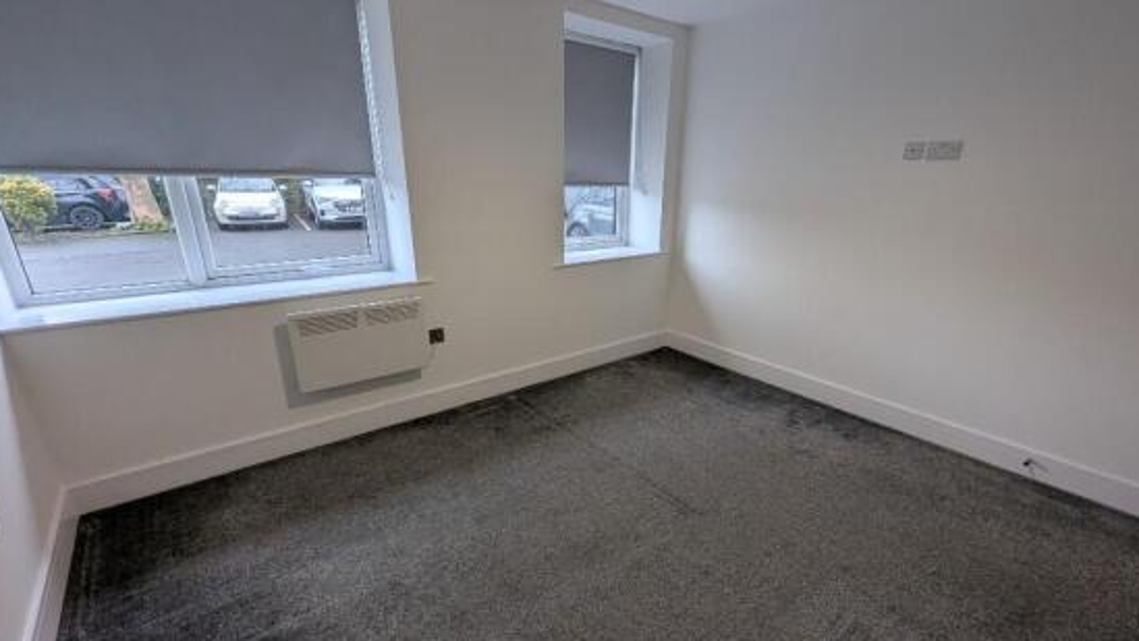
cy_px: 352
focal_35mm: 15
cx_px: 591
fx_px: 453
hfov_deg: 102.9
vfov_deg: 70.4
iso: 77
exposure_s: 1/49.4
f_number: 2.2
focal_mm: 1.95
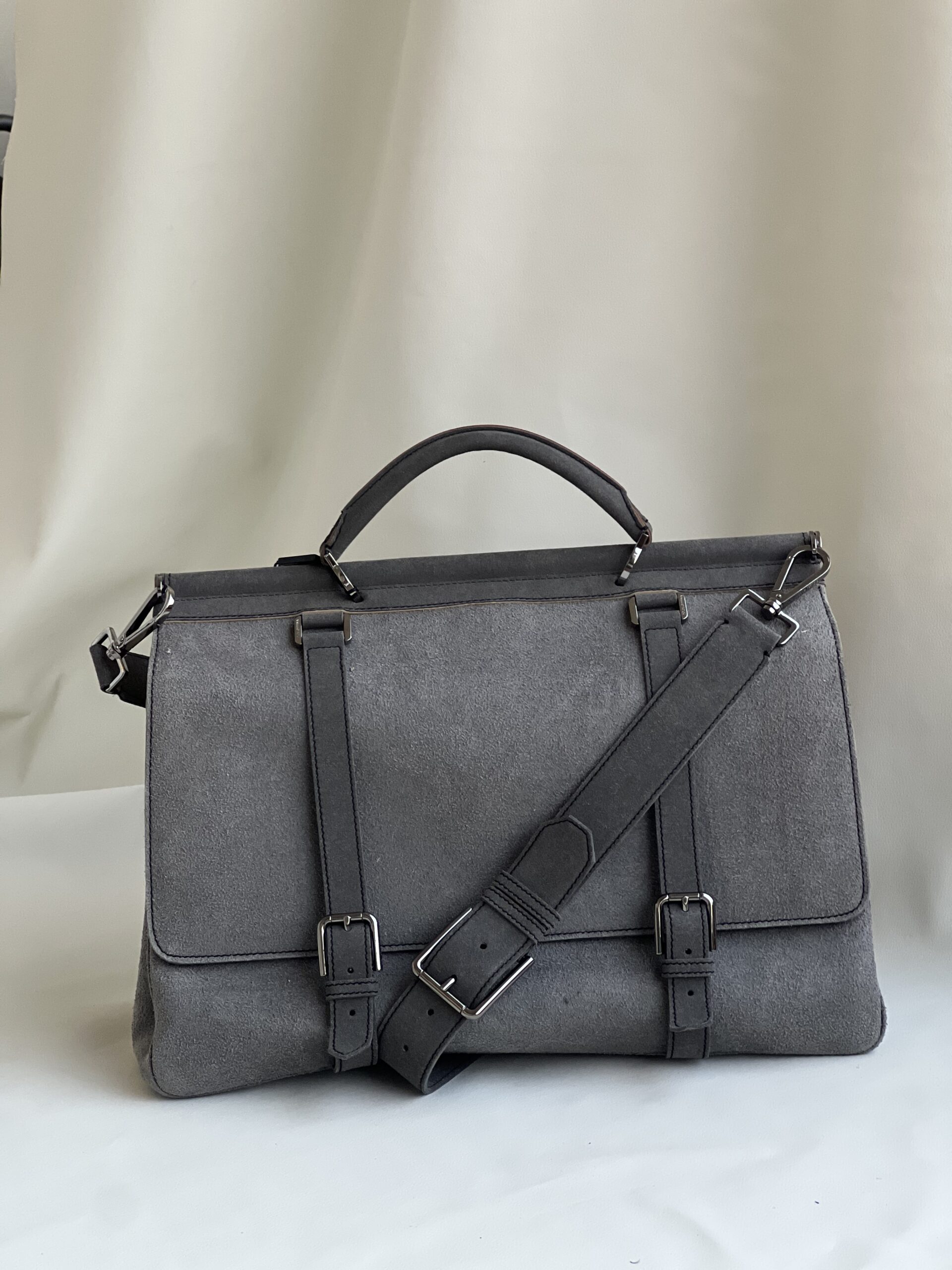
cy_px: 635
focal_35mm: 77
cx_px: 476
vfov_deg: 25.3
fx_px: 2824
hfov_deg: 19.1
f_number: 2.8
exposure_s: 1/33
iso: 250
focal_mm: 9
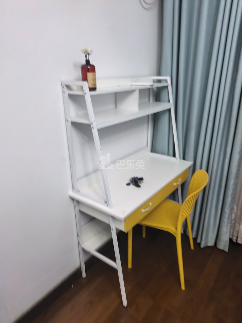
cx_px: 121
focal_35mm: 24
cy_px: 162
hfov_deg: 56.8
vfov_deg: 71.6
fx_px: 224
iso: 200
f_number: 1.4
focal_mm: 6.98
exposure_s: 1/50
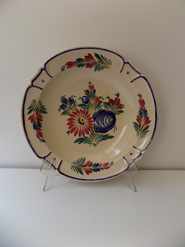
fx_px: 164
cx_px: 92
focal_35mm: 23
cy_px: 124
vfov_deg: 73.9
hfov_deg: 58.9
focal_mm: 4
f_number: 3.1
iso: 80
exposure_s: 1/60
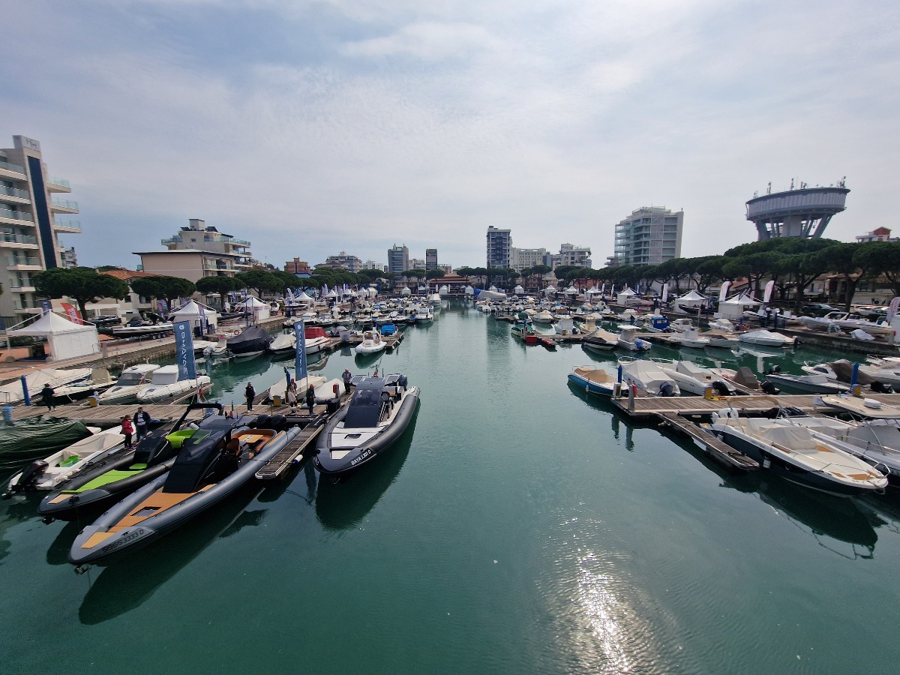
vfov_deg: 89.9
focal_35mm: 13
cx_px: 450
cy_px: 338
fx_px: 338
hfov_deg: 106.2
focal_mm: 2.2
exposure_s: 1/7280
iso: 50
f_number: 2.2
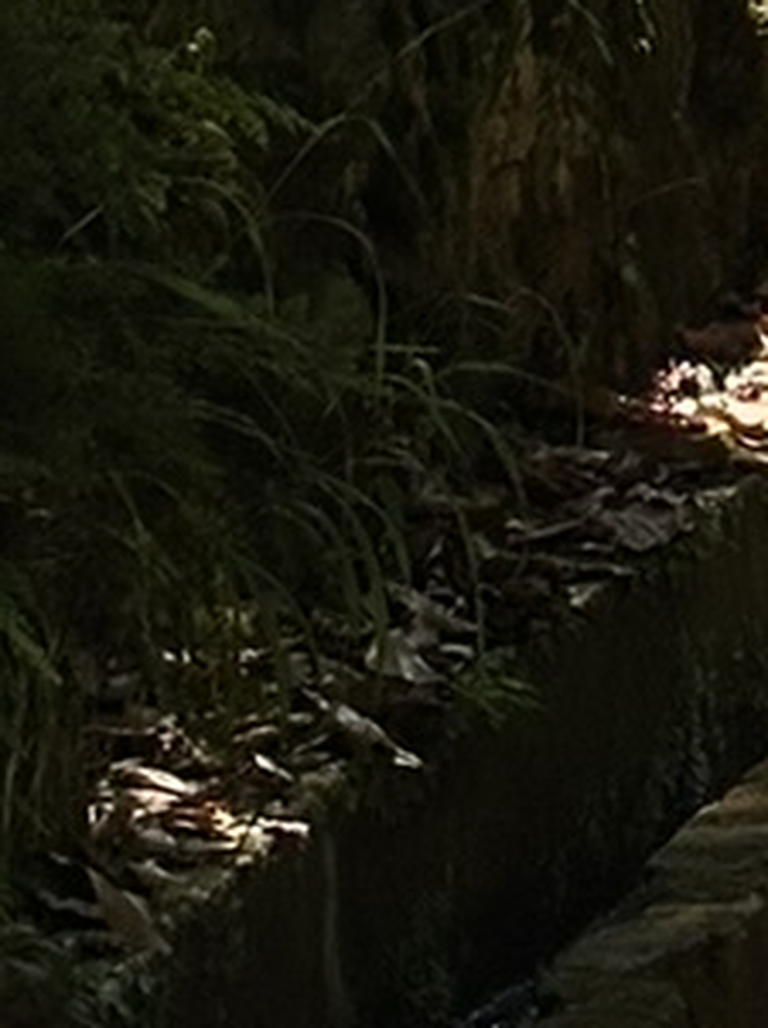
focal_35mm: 327
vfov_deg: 5.7
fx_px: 9694
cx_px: 1652
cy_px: -1954
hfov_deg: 4.5
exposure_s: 1/1242
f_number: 1.78
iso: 64
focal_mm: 6.86
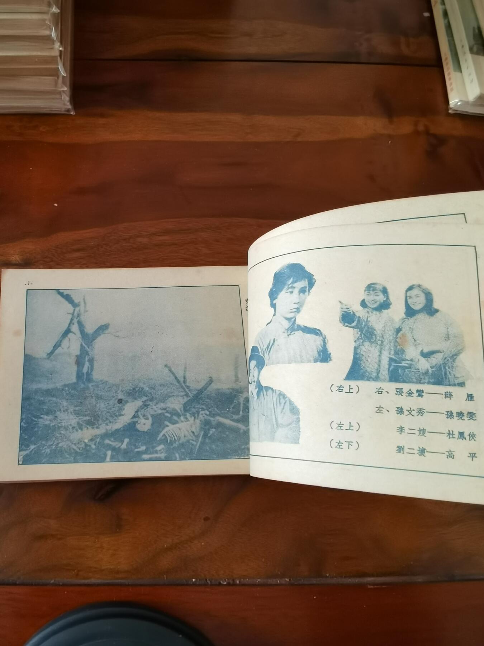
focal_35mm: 27
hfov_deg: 51.4
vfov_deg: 65.3
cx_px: 242
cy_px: 323
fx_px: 503
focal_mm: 2.26
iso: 320
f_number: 2.2
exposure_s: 1/25
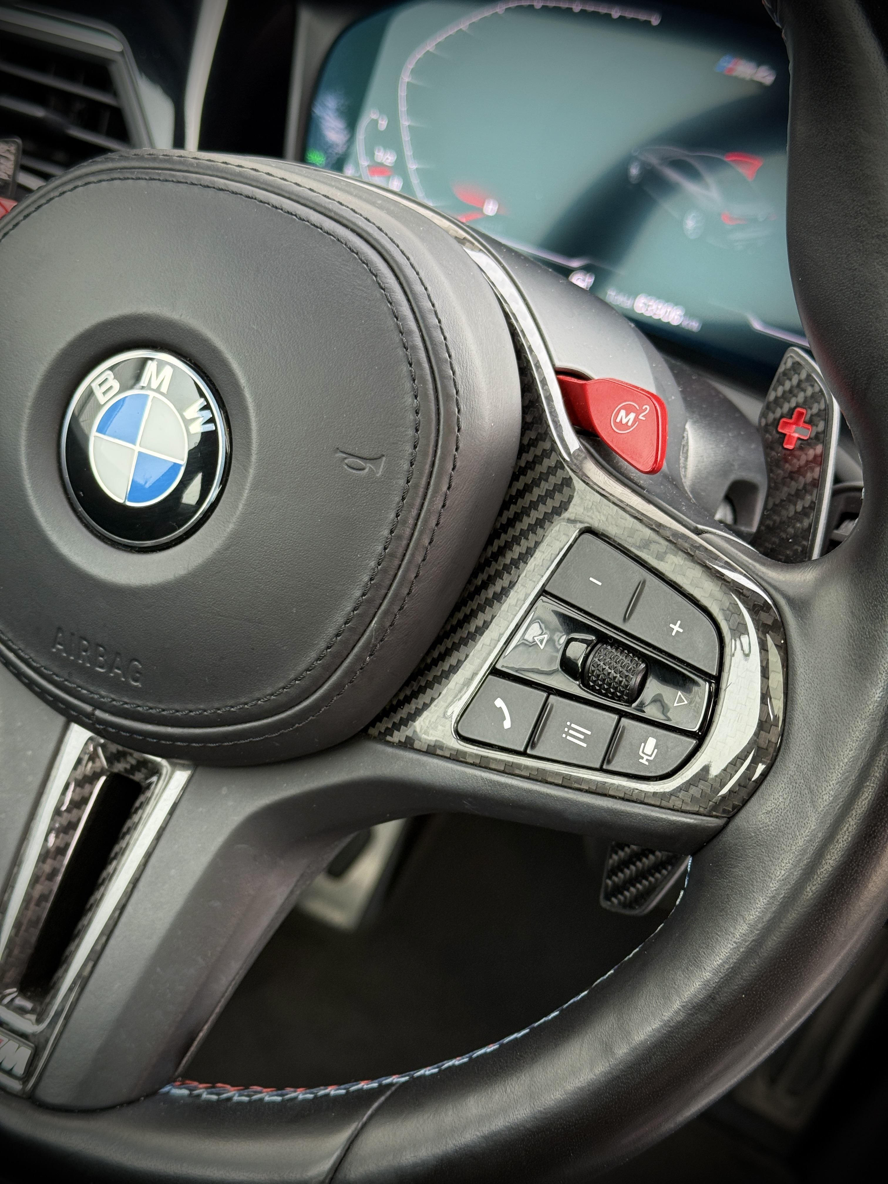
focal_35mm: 48
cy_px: 592
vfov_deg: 39.7
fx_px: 1642
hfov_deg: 30.3
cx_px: 444
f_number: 1.78
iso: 100
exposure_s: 1/80
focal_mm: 6.76
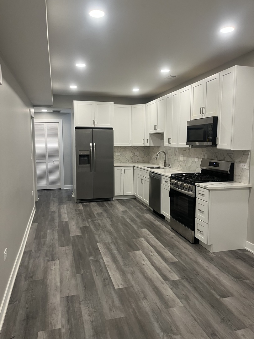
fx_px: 254
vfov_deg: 67.3
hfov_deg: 53.1
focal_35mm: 26
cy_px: 170
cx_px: 127
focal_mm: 5.1
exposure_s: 1/60
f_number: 1.6
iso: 80
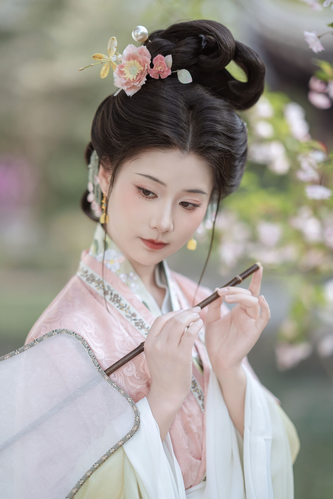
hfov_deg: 16.1
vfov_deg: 23.9
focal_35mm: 85
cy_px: 250
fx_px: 1179
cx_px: 166
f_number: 1.4
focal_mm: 85
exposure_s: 1/800
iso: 125
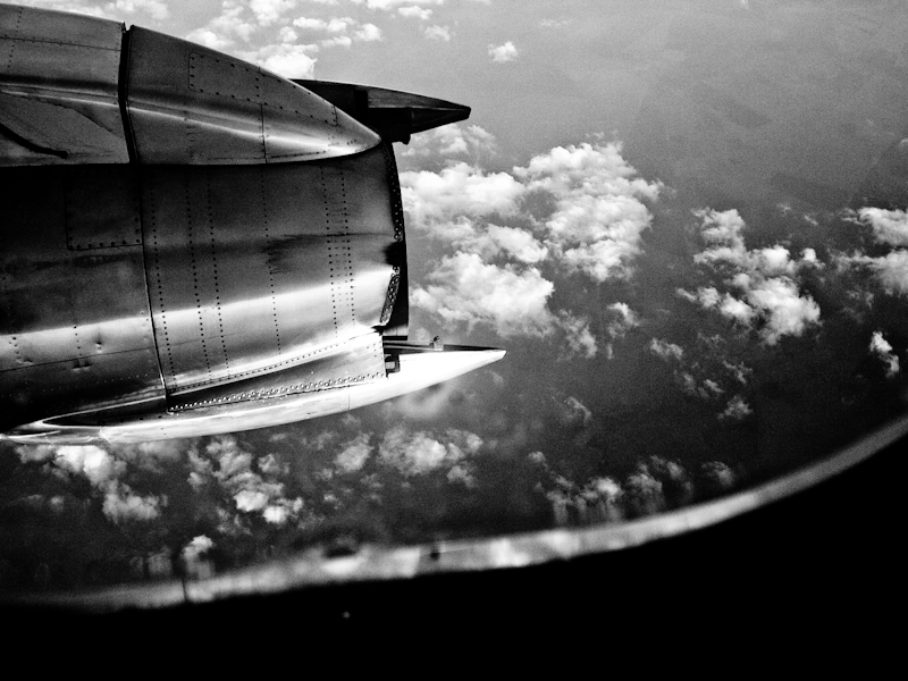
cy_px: 340
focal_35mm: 40
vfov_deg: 36.0
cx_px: 454
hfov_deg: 46.8
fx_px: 1049
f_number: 3.8
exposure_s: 1/95
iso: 100
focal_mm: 8.4
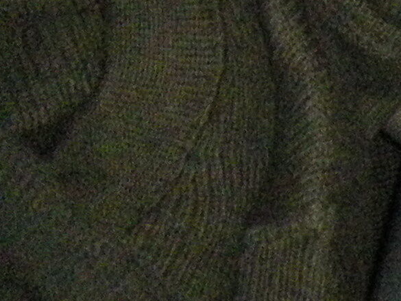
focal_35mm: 212
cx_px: 1047
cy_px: 402
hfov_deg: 8.4
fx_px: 2456
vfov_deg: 6.9
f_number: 3.5
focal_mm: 6.3
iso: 800
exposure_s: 1/50
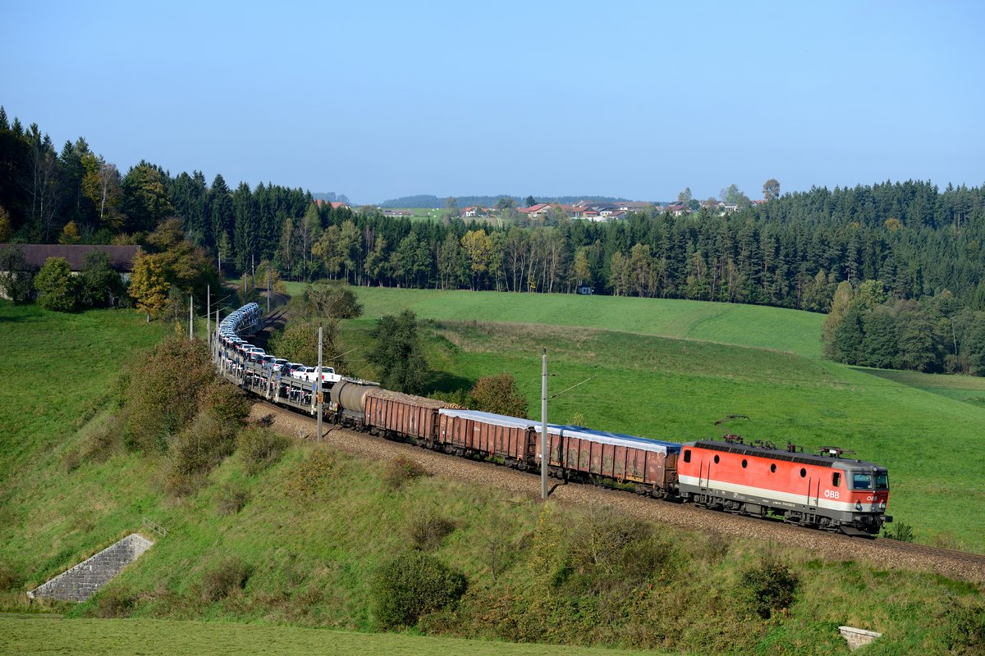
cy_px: 328
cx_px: 492
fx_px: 2052
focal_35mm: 75
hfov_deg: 27.0
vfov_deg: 18.2
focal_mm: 75
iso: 250
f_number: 5.6
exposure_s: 1/1600
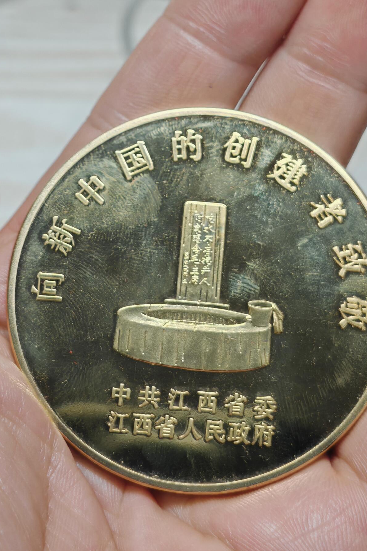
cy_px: 276
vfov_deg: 20.6
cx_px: 193
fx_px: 1513
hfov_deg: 13.8
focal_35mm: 99
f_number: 1.6
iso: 80
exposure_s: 1/100
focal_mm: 7.62
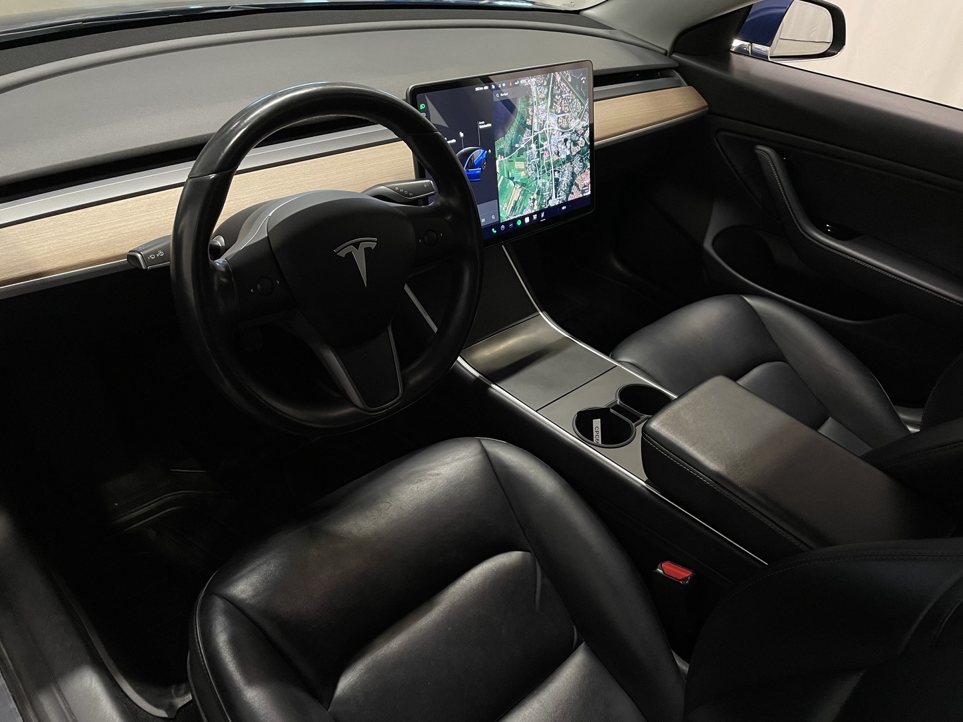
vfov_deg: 53.1
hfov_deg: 67.3
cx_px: 482
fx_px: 723
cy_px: 361
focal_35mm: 26
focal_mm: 4.2
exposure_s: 1/50
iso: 160
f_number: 1.6
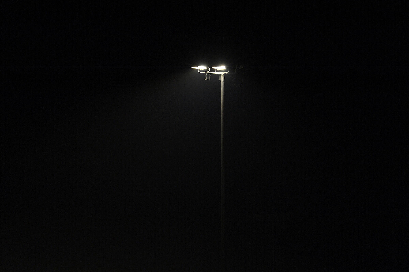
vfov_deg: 9.1
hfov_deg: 13.7
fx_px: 1703
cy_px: 136
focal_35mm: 150
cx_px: 204
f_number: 7.1
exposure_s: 1/160
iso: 400
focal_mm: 150
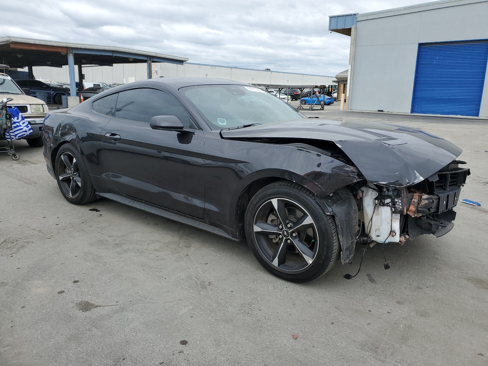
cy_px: 183
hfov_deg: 67.3
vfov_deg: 53.1
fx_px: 367
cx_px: 244
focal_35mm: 26
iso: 50
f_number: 1.5
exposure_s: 1/2500
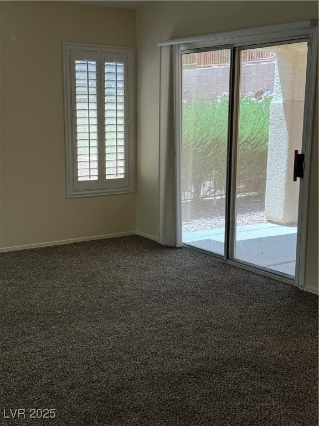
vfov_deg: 39.7
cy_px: 213
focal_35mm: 48
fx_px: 590
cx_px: 160
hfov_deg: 30.3
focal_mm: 6.76
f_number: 1.78
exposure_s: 1/120
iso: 80
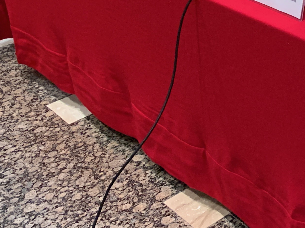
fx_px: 740
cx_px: 425
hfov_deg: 20.7
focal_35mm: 84
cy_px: -97
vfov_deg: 16.3
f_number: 1.8
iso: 320
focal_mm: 4.25
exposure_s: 1/33
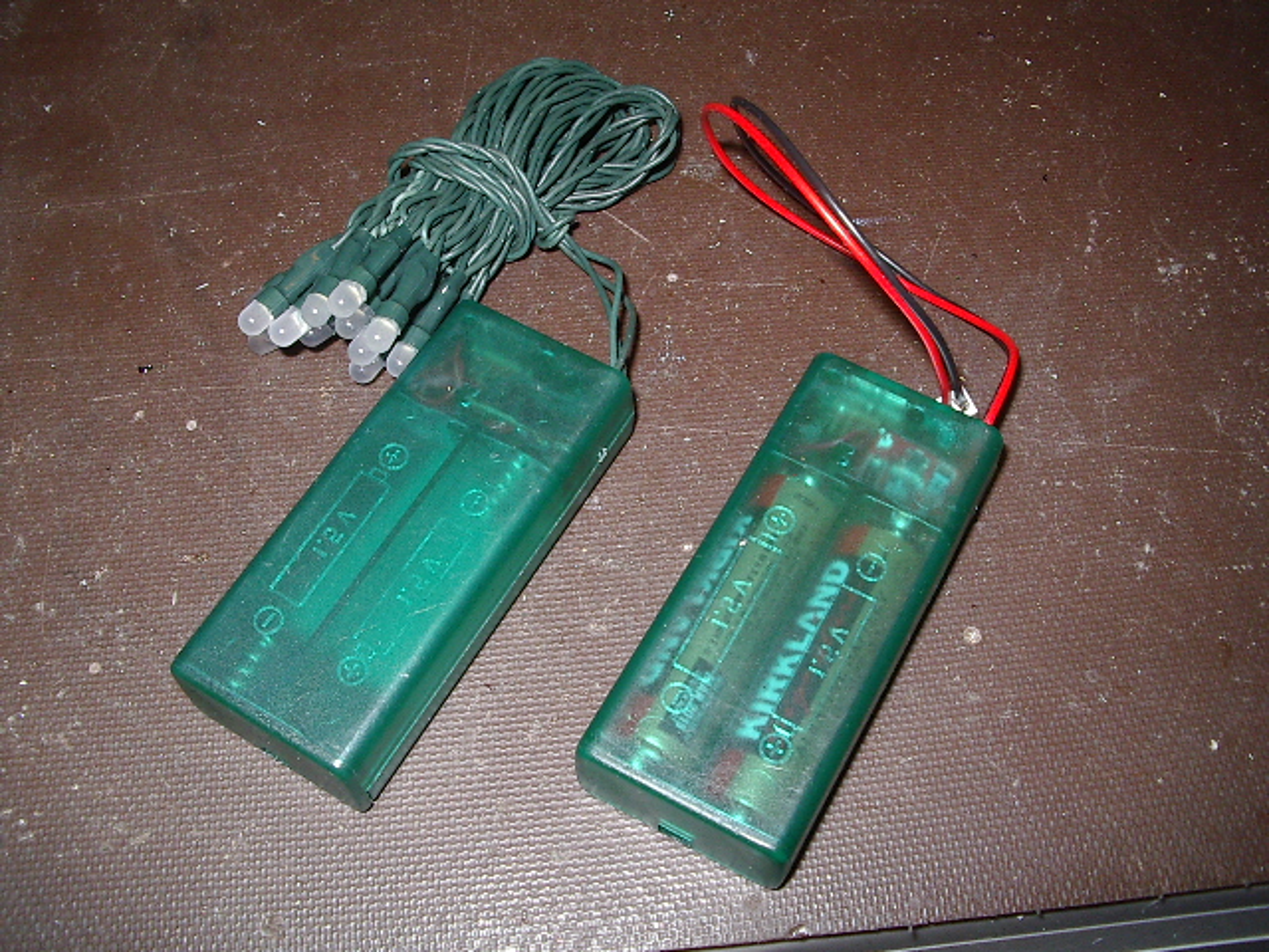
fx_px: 1393
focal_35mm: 38
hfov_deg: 49.0
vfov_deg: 37.7
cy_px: 476
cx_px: 634
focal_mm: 5.8
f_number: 4.8
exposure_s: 1/60
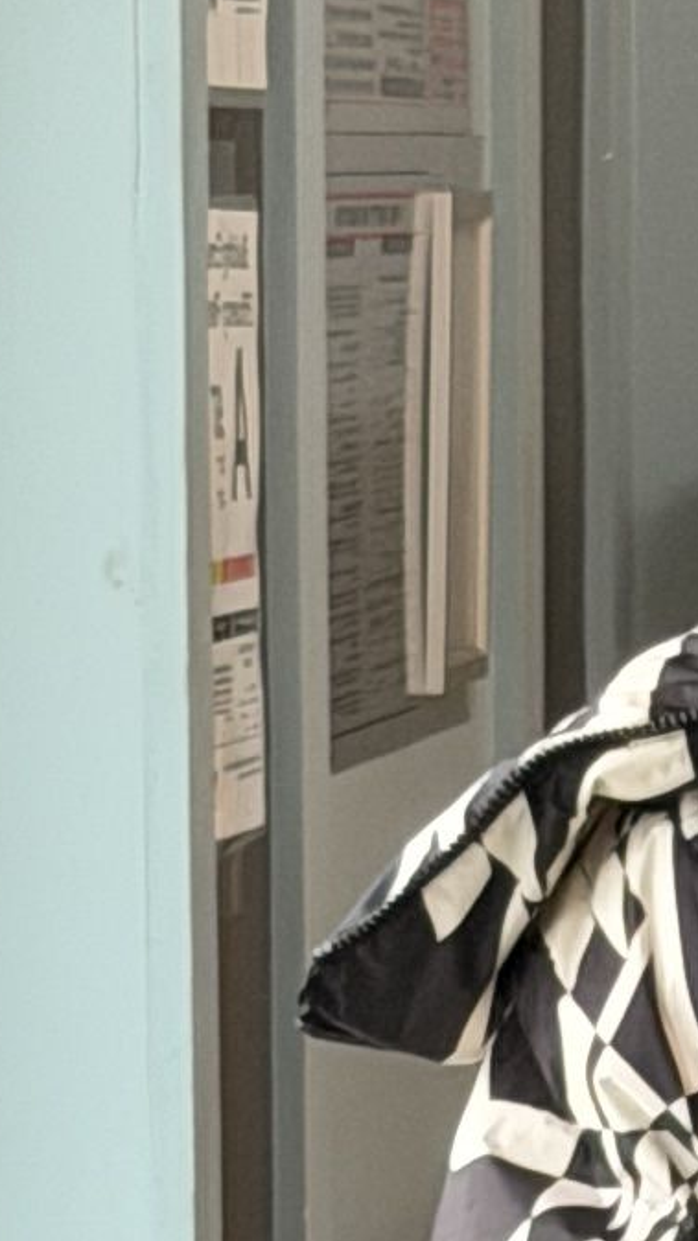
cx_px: 960
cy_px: 1670
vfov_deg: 6.8
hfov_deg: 3.9
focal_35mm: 313
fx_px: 10301
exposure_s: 1/60
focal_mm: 6.76
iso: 250
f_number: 1.78
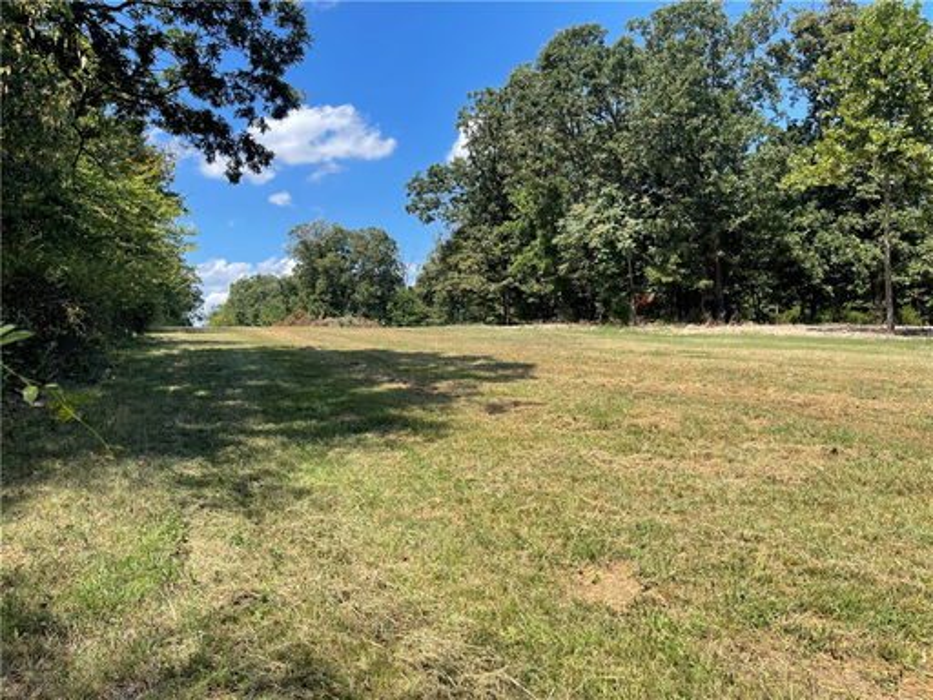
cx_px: 466
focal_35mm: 25
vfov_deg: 54.9
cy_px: 350
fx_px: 674
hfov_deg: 69.4
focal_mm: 5.1
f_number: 1.6
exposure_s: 1/1642
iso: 32
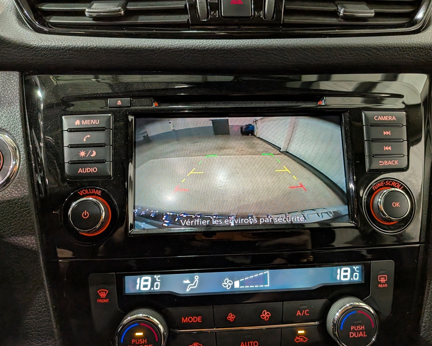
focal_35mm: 26
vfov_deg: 54.9
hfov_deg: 65.9
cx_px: 236
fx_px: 332
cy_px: 172
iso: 699
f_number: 1.7
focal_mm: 4.53
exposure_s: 1/120
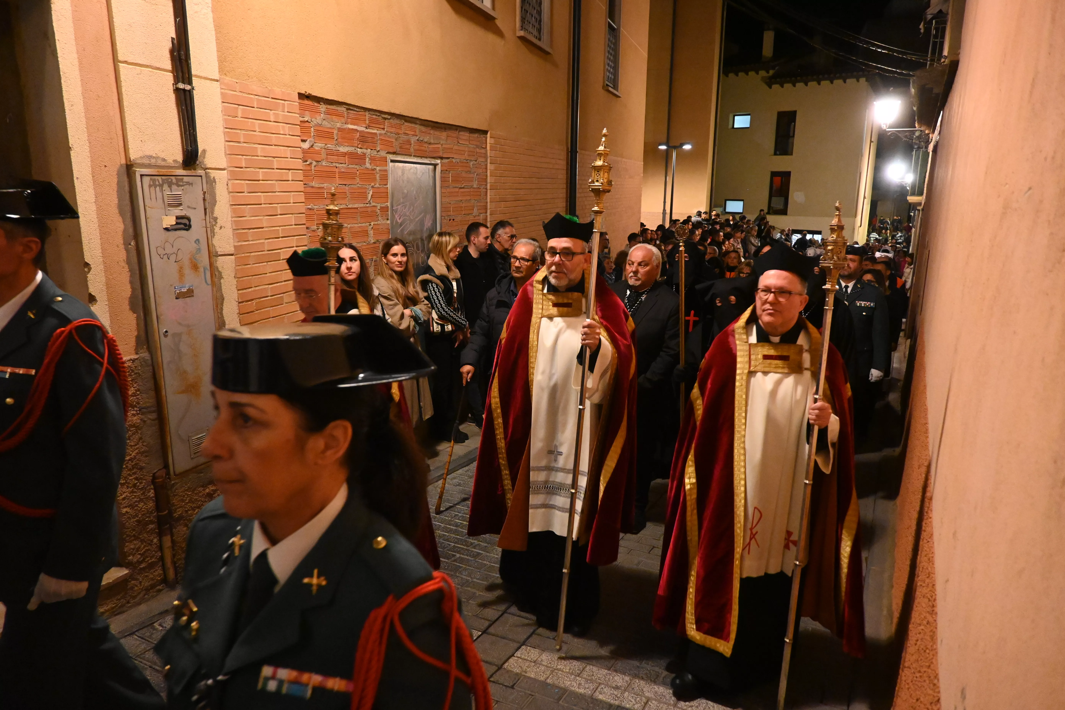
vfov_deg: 53.1
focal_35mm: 24
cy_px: 355
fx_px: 710
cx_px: 532
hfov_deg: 73.7
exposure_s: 1/60
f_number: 4
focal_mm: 16
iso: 6400
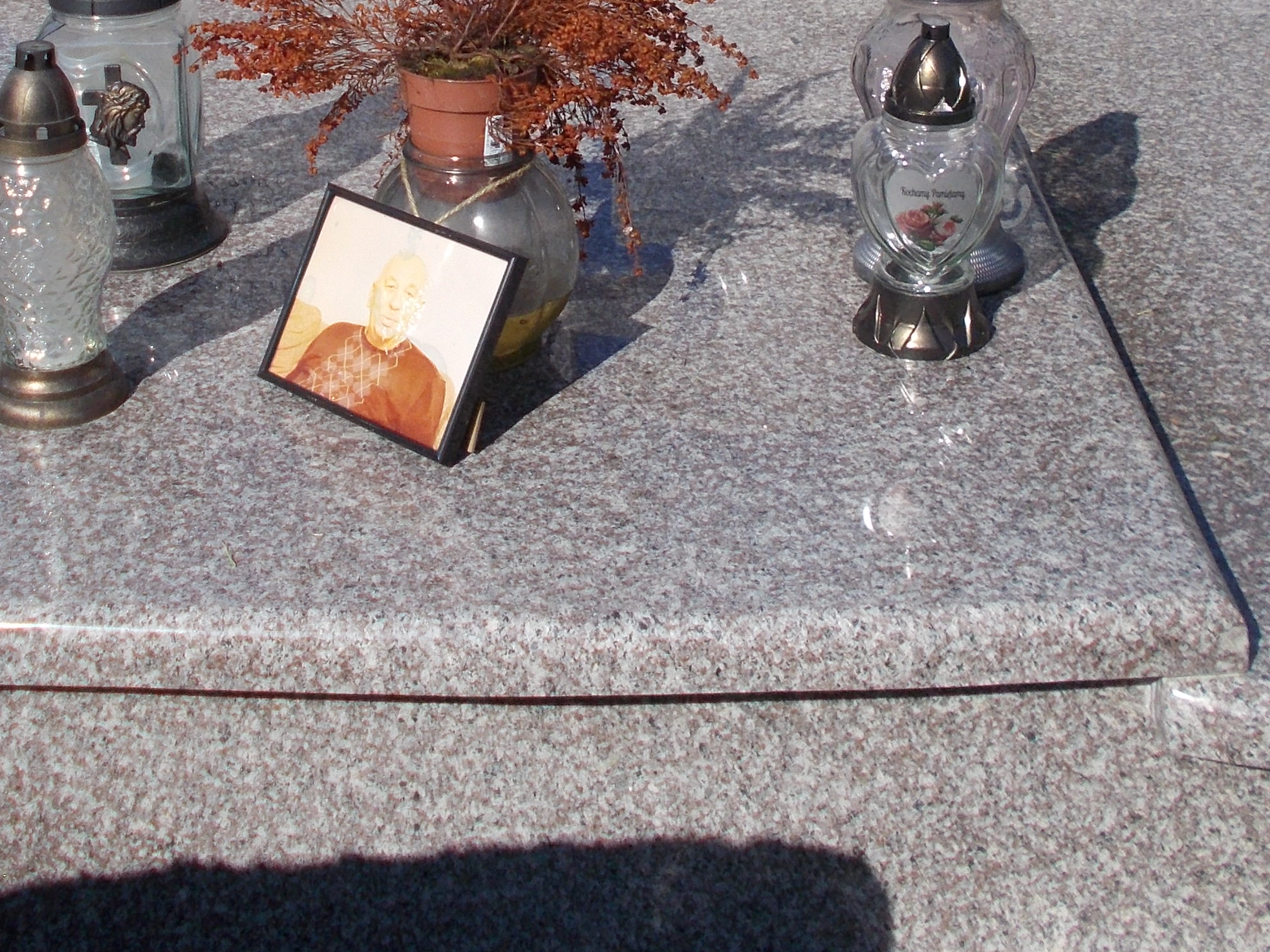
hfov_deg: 31.7
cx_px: 563
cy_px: -23
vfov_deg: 23.0
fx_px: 2238
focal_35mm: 61
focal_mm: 4.6
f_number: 8
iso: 80
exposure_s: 1/250
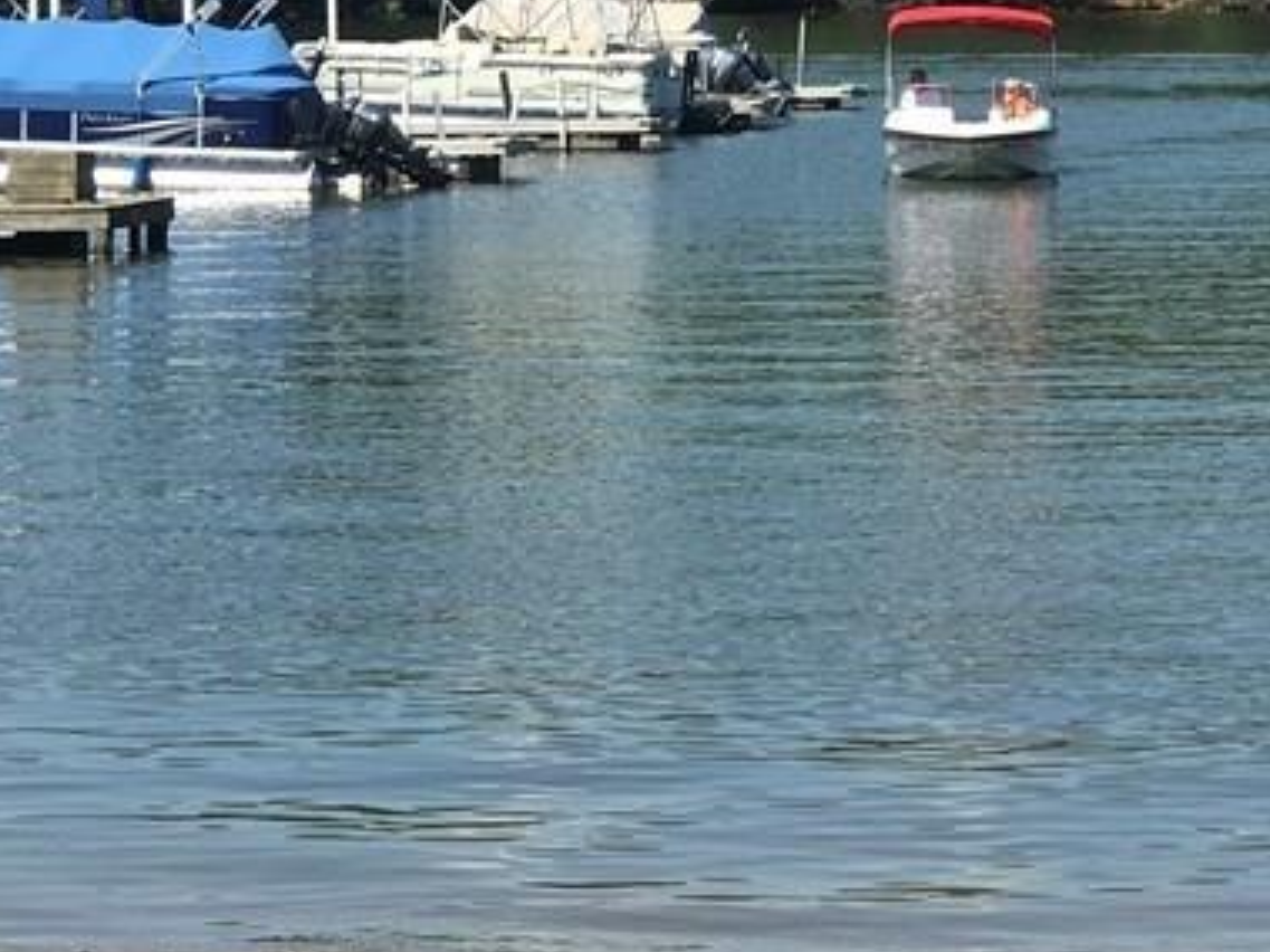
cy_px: 211
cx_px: 633
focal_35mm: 154
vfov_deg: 9.6
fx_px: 5648
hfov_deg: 12.8
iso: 20
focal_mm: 6.6
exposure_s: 1/736
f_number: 2.8
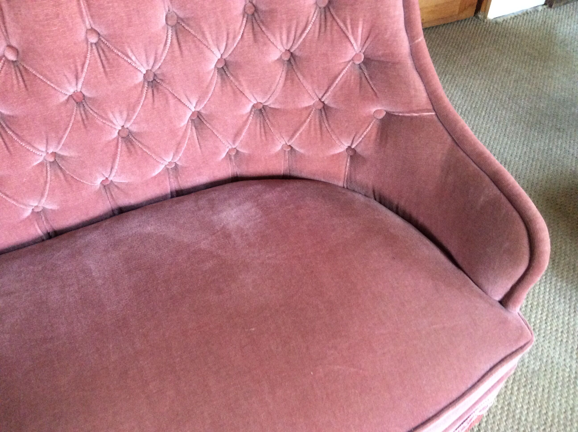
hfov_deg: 56.9
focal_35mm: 32
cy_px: 216
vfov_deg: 44.1
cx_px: 289
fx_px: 534
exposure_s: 1/17
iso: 250
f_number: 2.4
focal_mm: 3.3
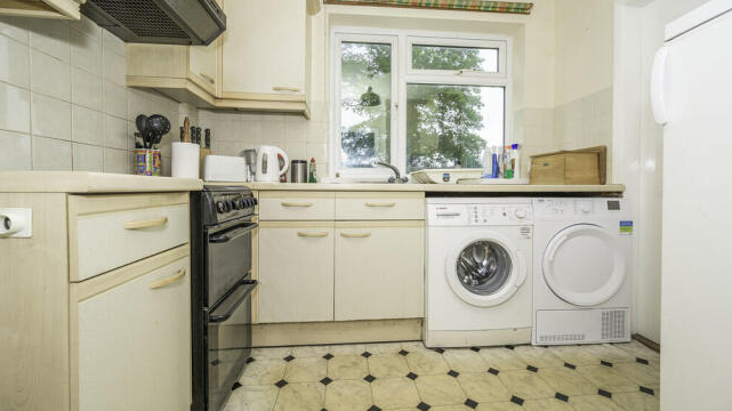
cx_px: 371
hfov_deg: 103.0
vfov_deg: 70.3
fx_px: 291
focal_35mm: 15
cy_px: 186
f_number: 6.3
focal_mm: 14
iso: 400
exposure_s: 1/125
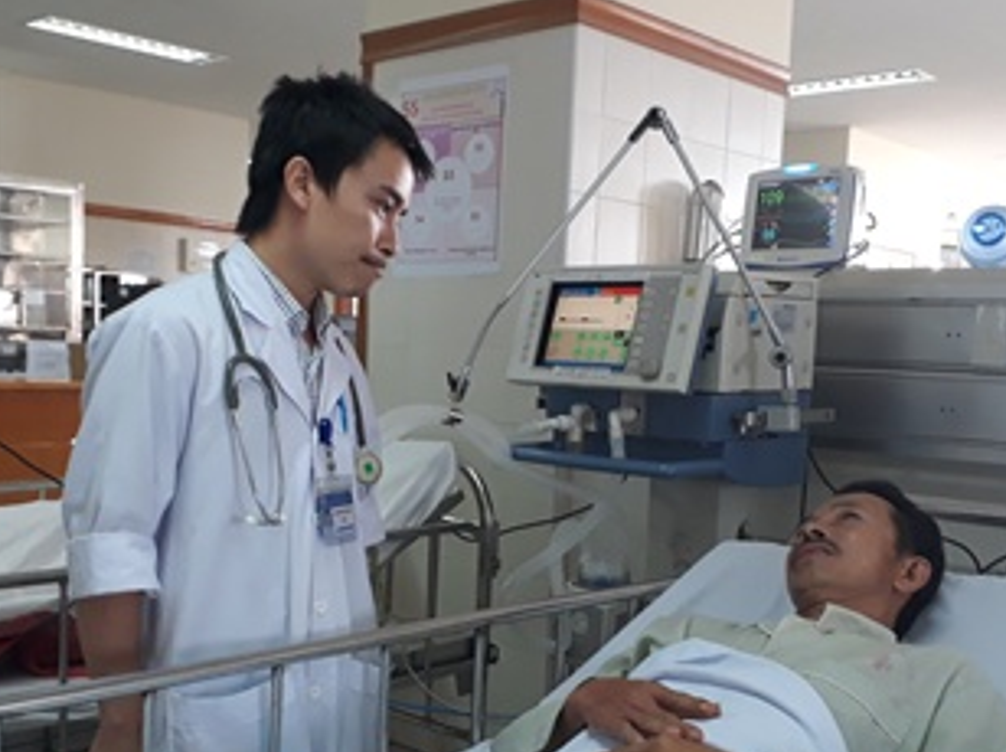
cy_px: 481
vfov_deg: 34.8
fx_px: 1190
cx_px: 449
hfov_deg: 45.8
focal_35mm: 41
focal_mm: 3.6
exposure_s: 1/33
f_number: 1.9
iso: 100
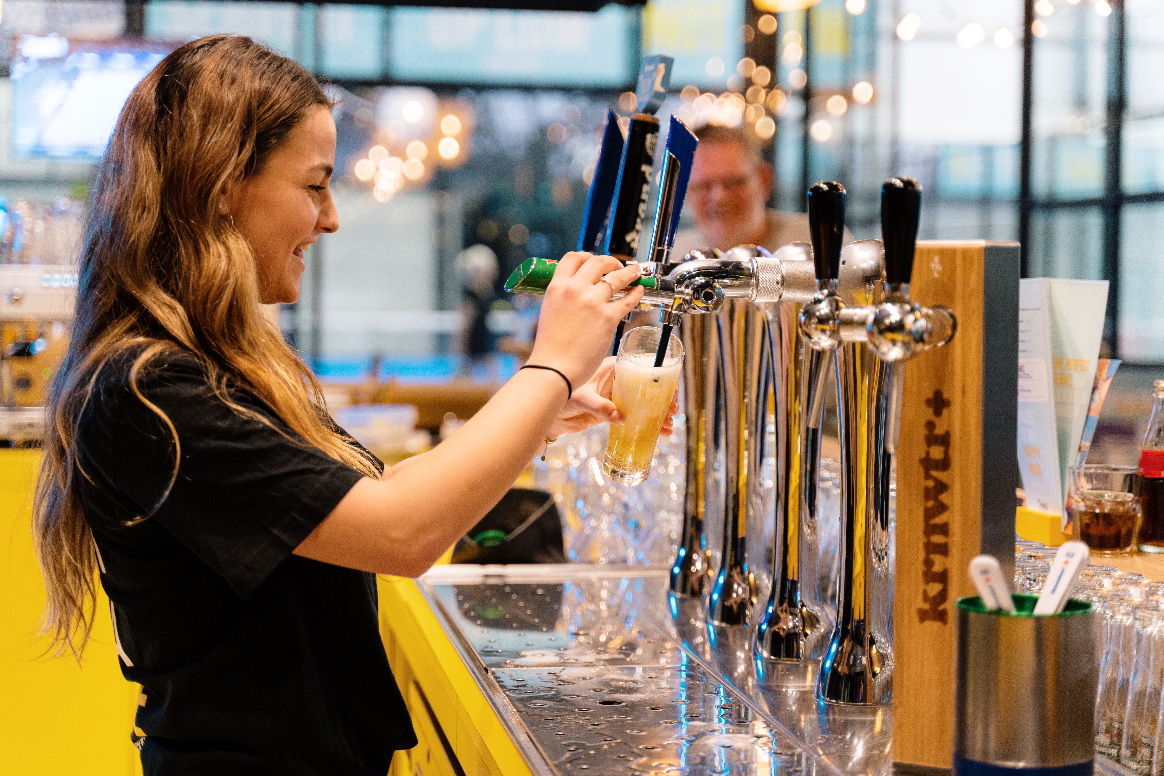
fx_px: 2166
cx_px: 582
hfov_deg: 30.1
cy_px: 388
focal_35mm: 67
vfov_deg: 20.3
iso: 2000
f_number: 2.8
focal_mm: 67
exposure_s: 1/160
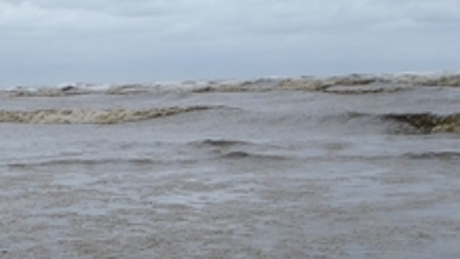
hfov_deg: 24.2
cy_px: 333
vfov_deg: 13.9
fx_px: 1025
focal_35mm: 84
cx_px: 4
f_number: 4.5
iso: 80
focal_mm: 5
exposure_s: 1/500
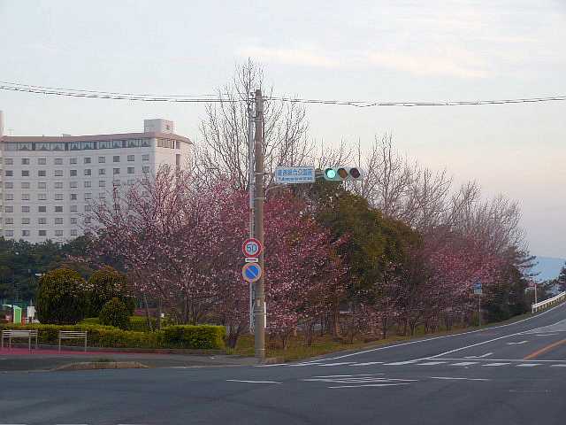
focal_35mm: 106
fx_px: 1733
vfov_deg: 14.0
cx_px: 283
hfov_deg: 18.5
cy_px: 212
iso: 125
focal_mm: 19.1
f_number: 4.7
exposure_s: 1/40
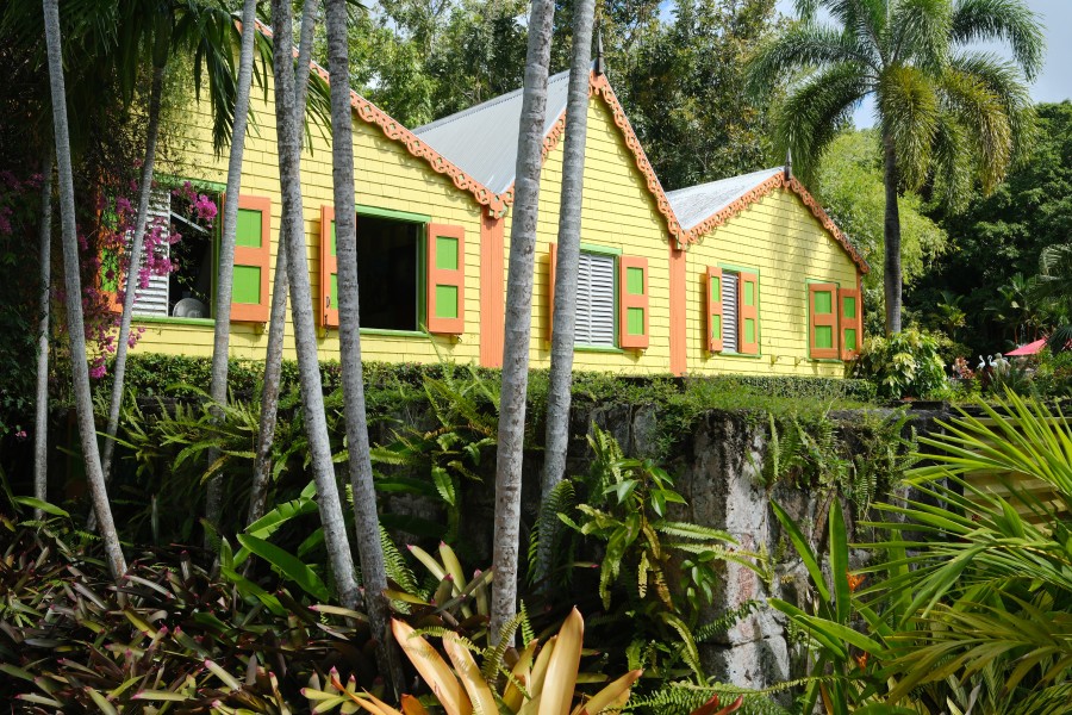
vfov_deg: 42.3
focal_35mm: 31
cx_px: 536
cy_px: 358
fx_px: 923
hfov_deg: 60.3
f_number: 8
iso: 800
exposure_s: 1/1000
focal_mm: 20.5
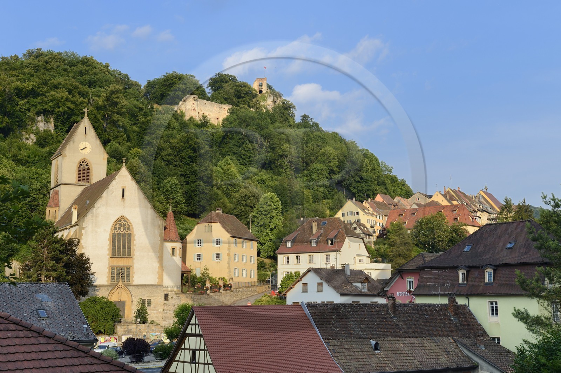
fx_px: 779
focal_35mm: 50
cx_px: 280
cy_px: 186
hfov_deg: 39.6
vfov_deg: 26.9
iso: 200
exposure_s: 1/200
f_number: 9
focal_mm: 50
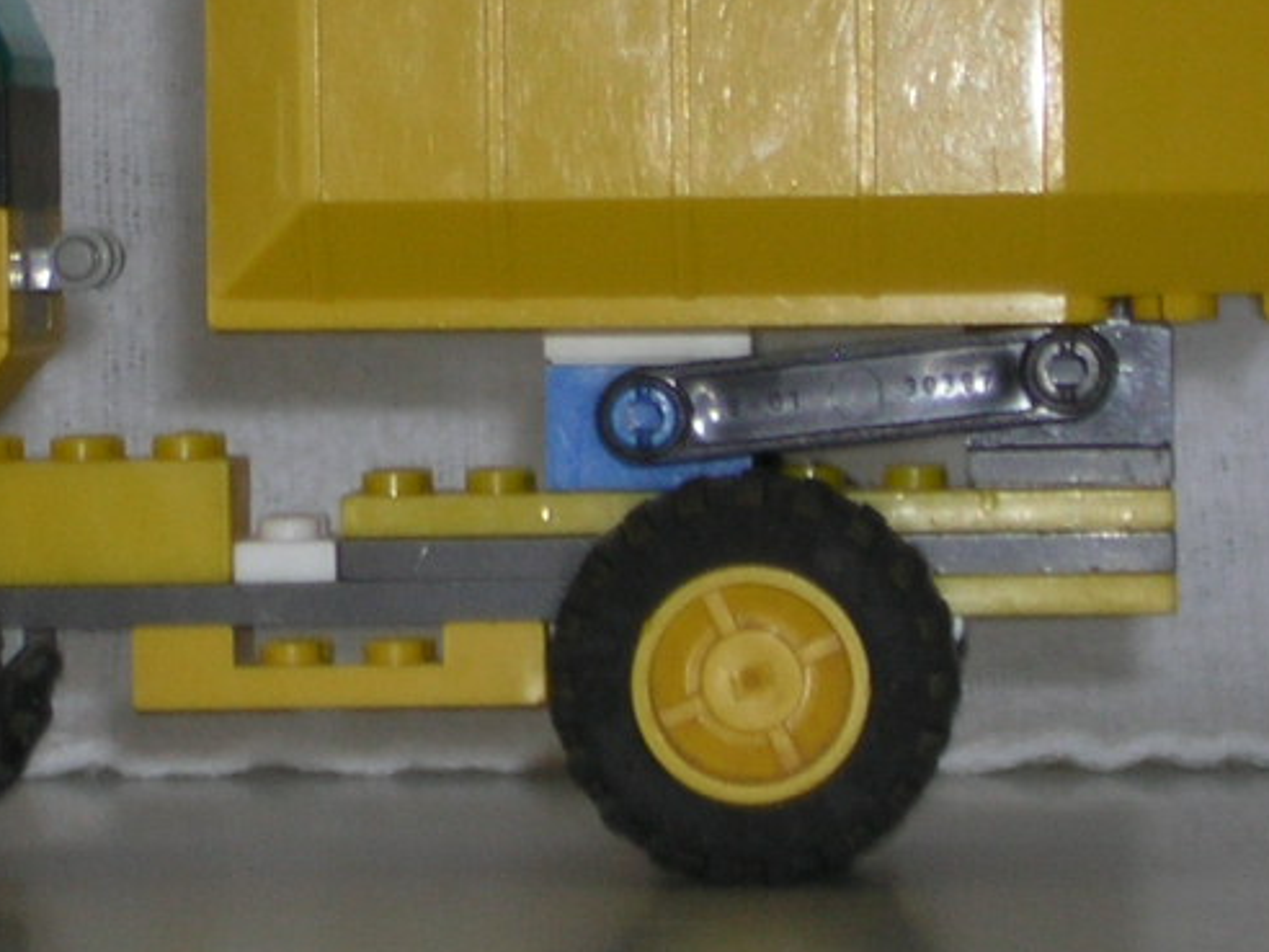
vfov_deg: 6.6
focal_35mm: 225
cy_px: 361
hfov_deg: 8.8
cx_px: 397
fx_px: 8248
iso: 50
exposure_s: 1/60.1
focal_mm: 14.1
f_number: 4.7
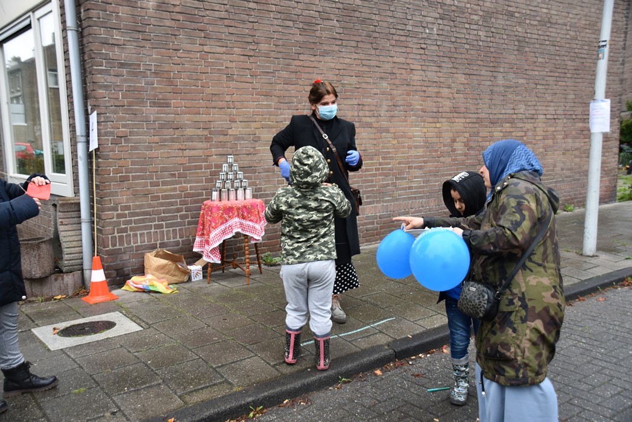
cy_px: 211
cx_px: 316
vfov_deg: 40.0
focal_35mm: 33
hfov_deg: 57.2
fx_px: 579
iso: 200
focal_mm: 22
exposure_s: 1/80
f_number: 5
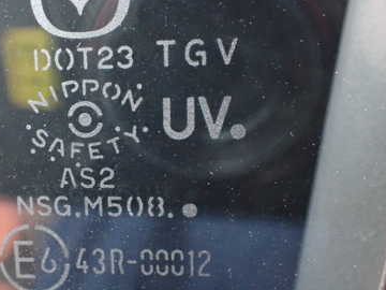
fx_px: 558
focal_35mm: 50
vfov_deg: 29.0
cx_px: 133
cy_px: 172
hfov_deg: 37.8
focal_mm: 5.4
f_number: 2.3
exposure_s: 1/60
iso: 800
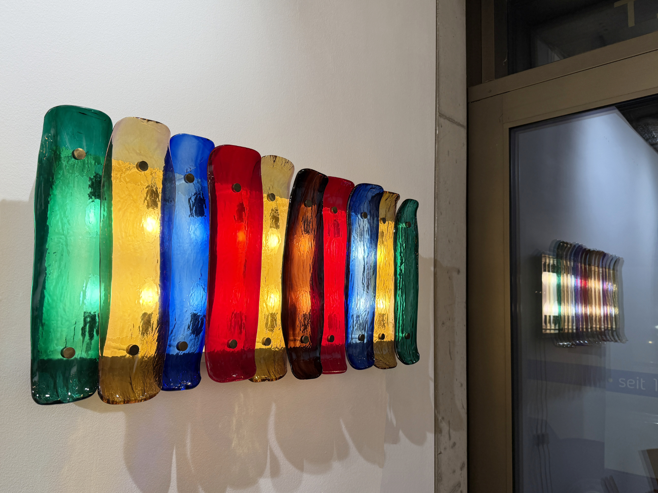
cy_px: 246
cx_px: 329
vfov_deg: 56.8
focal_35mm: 24
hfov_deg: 71.6
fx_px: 456
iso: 100
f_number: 1.8
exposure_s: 1/303
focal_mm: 6.8
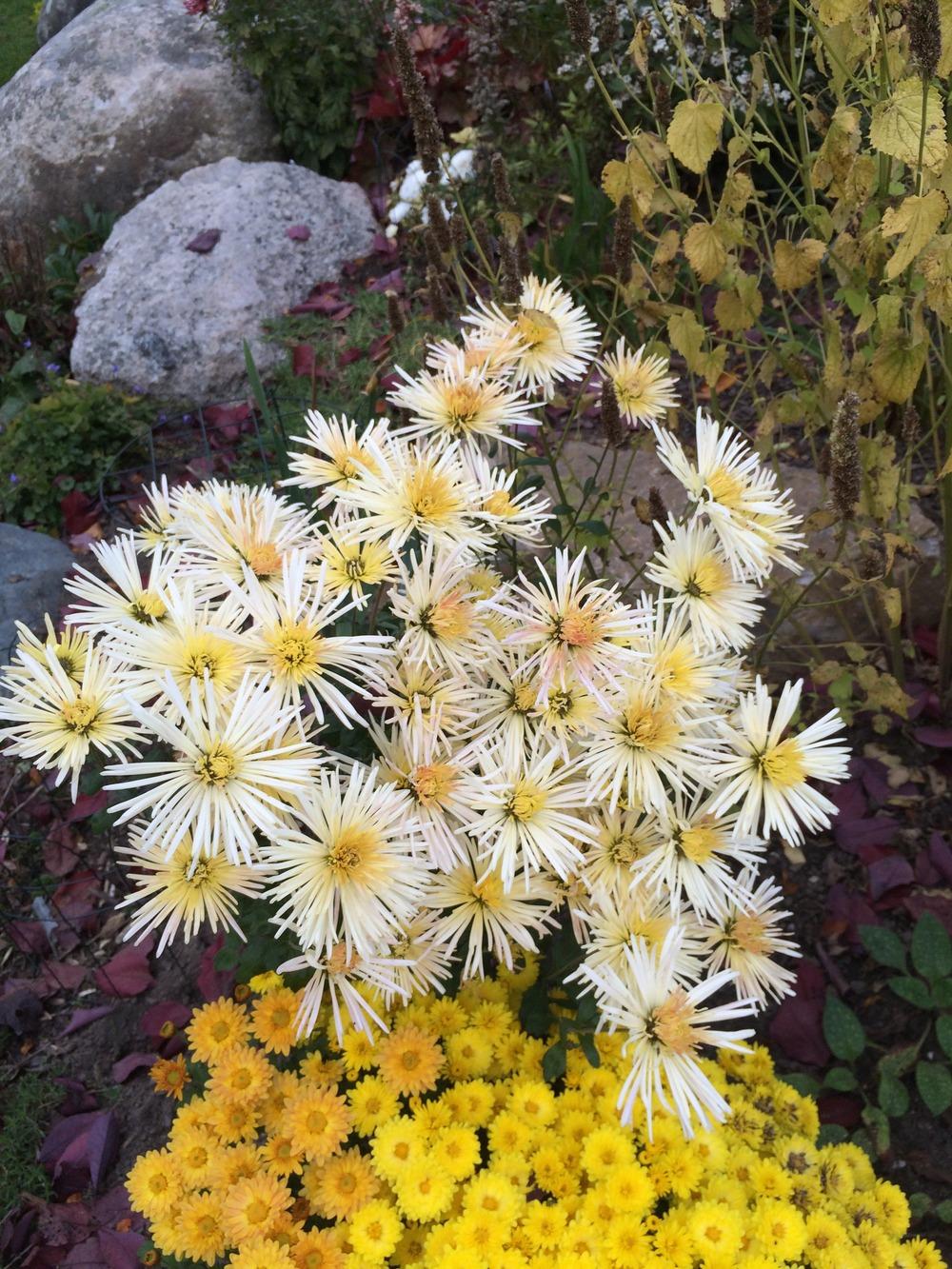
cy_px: 634
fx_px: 1063
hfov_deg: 48.2
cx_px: 476
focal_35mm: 29
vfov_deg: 61.7
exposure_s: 1/774
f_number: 2.2
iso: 32
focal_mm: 4.15
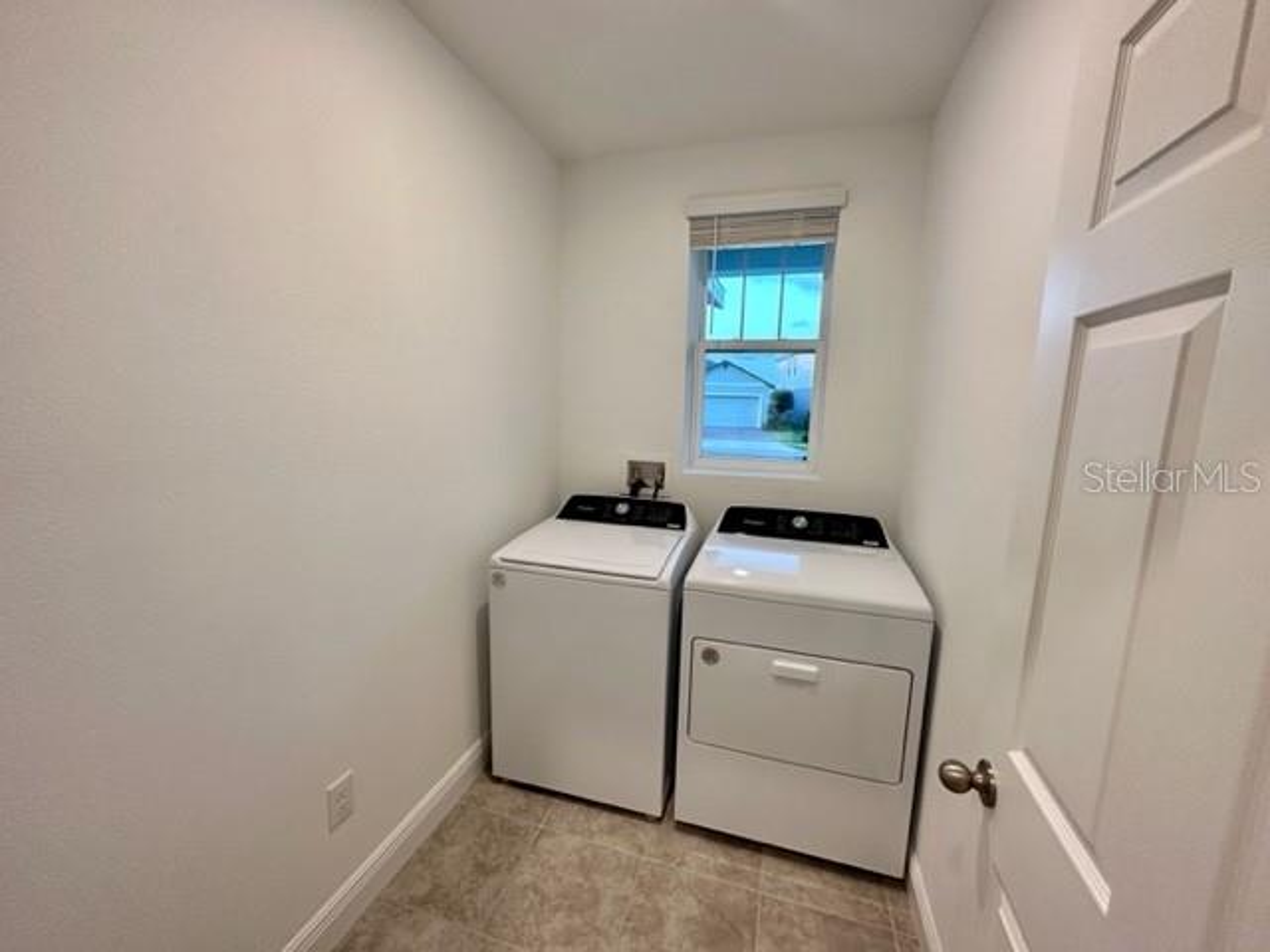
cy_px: 476
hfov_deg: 102.1
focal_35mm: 14
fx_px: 514
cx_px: 635
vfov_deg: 85.7
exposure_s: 1/120
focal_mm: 2.22
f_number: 2.2
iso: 200
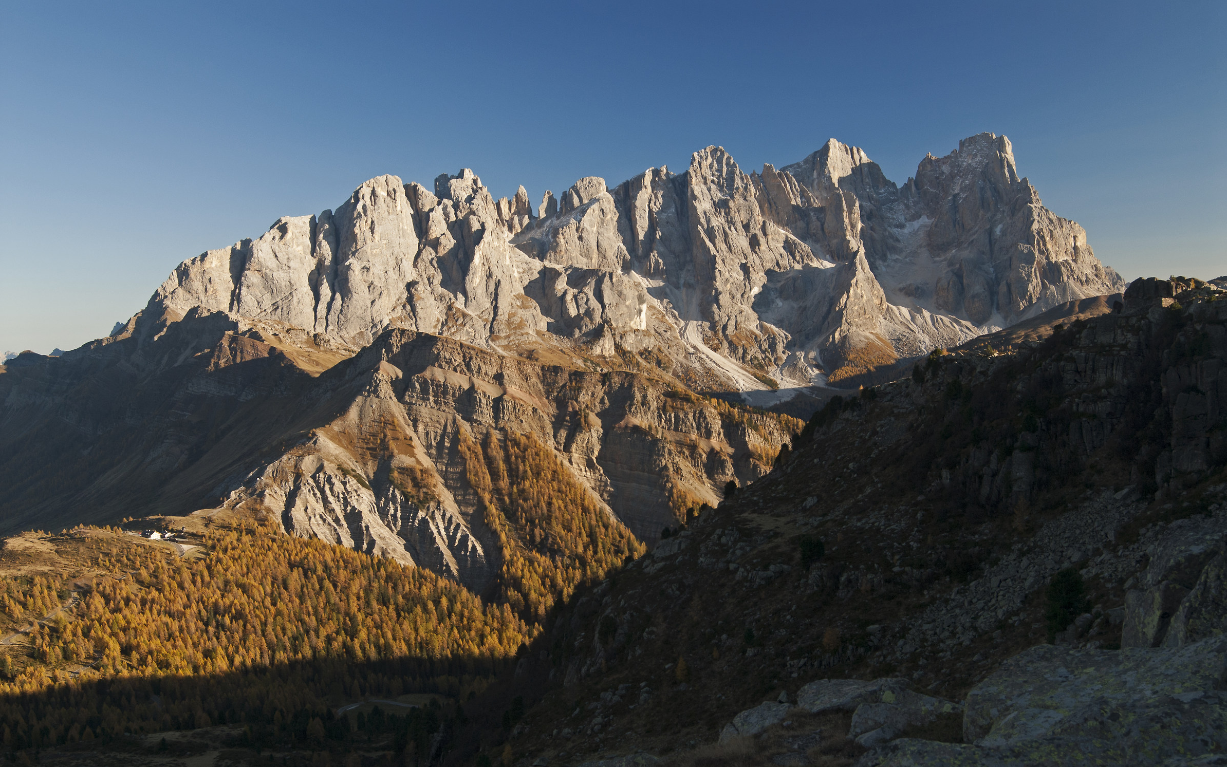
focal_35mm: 40
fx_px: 1338
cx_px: 612
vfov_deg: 32.0
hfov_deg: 49.3
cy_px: 408
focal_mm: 26
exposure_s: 1/100
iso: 200
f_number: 7.1
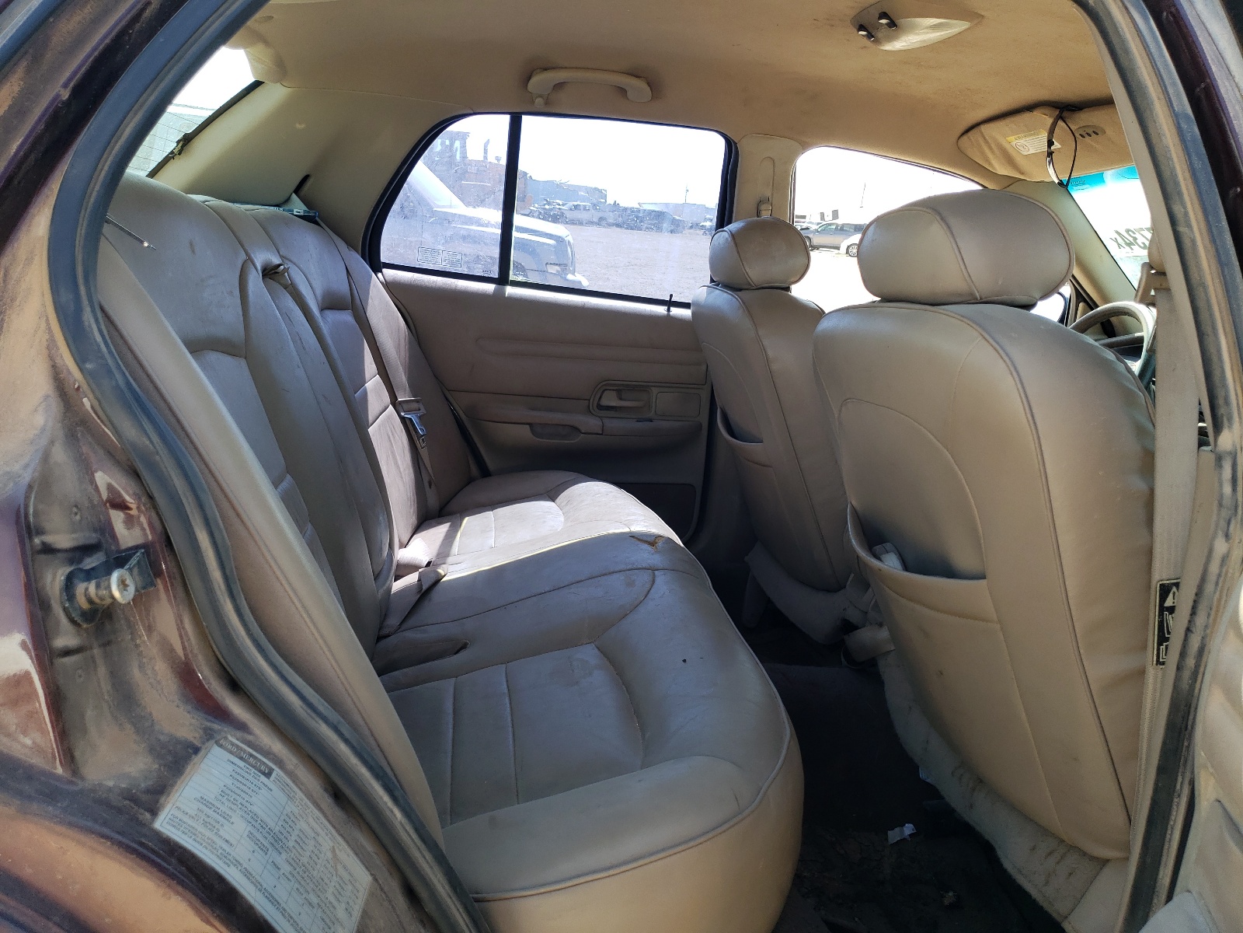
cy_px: 466
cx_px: 622
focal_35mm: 26
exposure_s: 1/417
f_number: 1.5
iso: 50
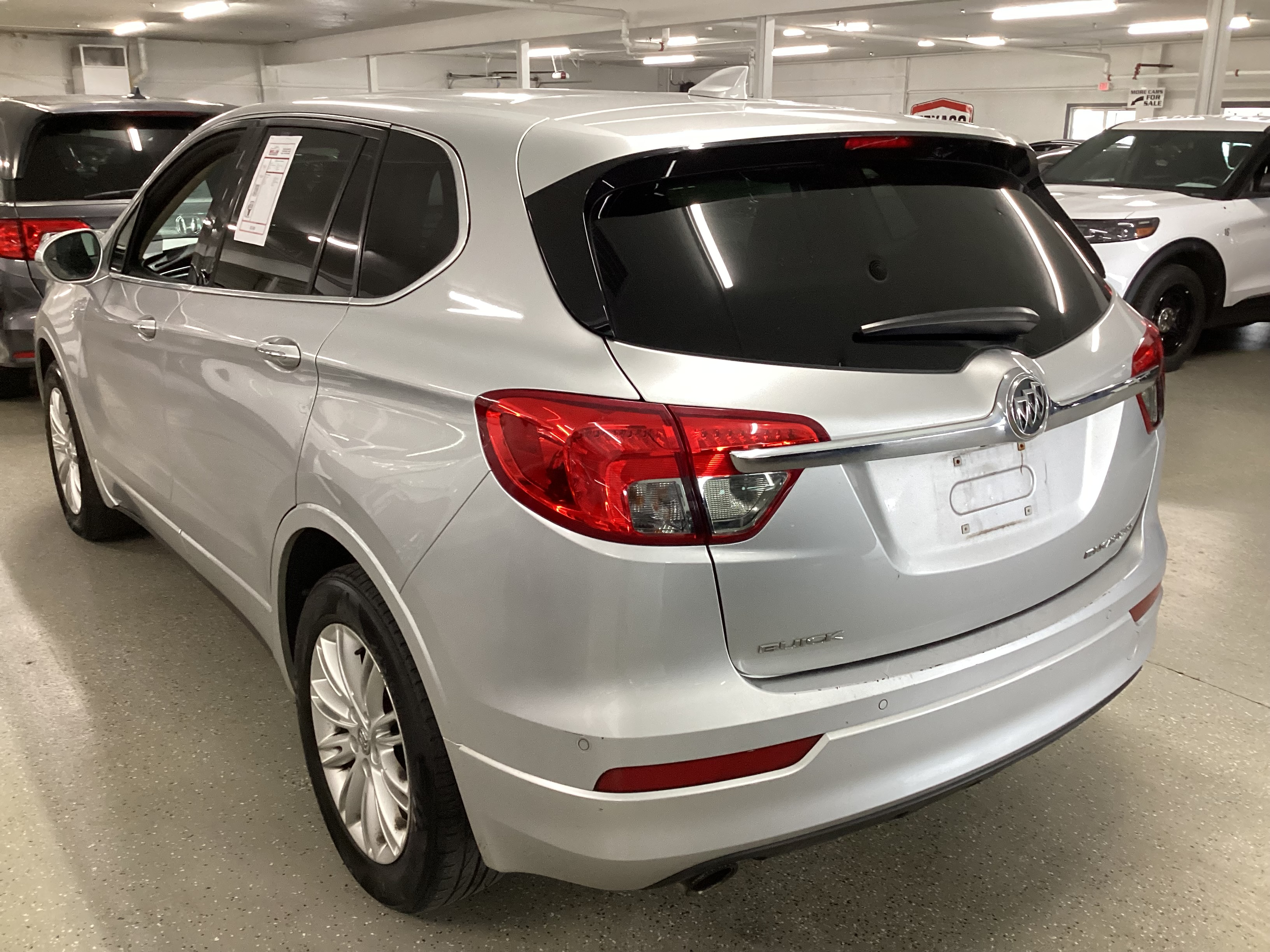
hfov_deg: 58.4
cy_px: 476
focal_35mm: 31
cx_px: 635
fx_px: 1137
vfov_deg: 45.4
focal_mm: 3.3
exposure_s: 1/60
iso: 200
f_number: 2.4
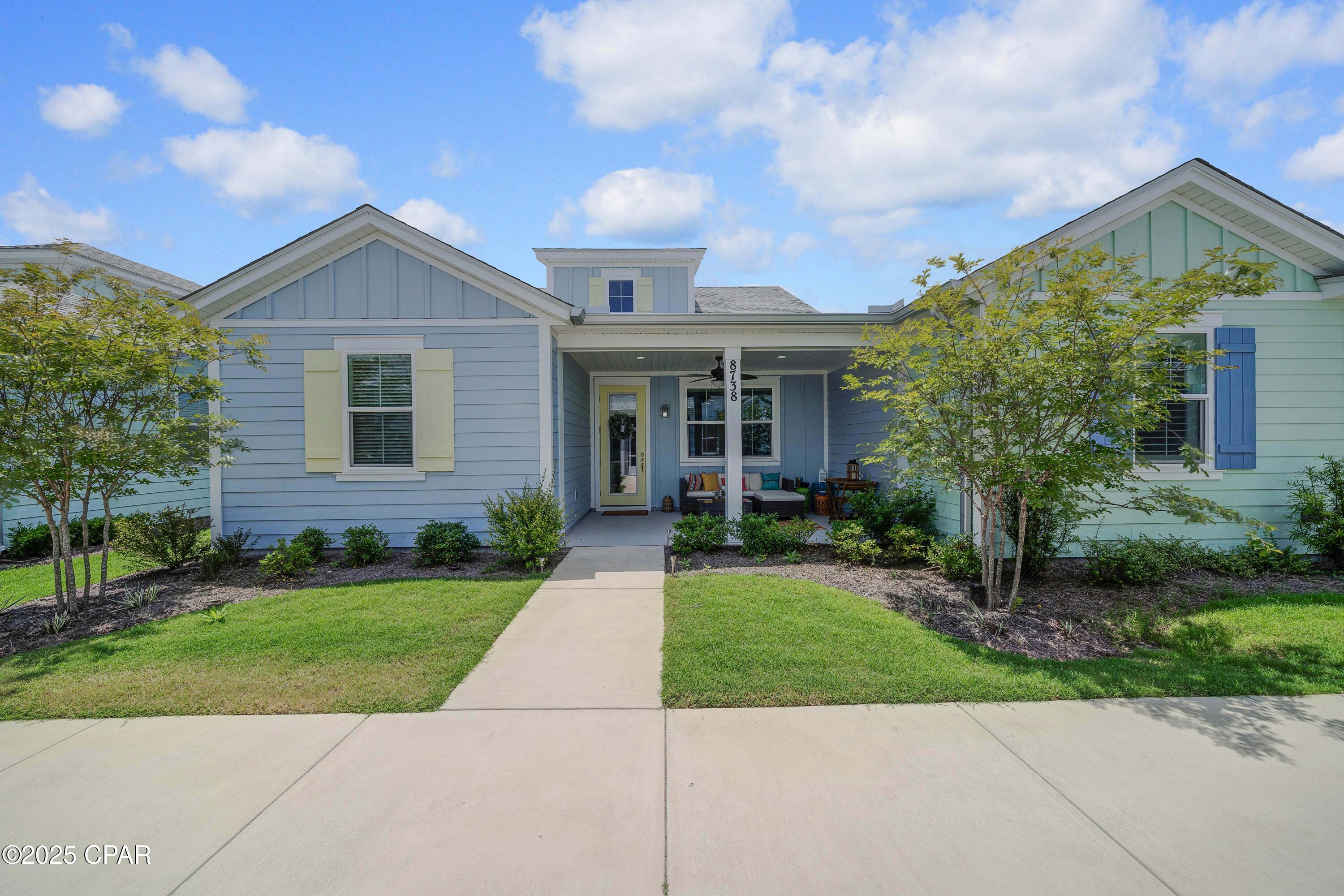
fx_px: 448
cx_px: 672
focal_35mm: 12
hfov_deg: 112.6
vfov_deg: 90.0
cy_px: 448
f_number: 5.6
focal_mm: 12
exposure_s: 1/2000
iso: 100
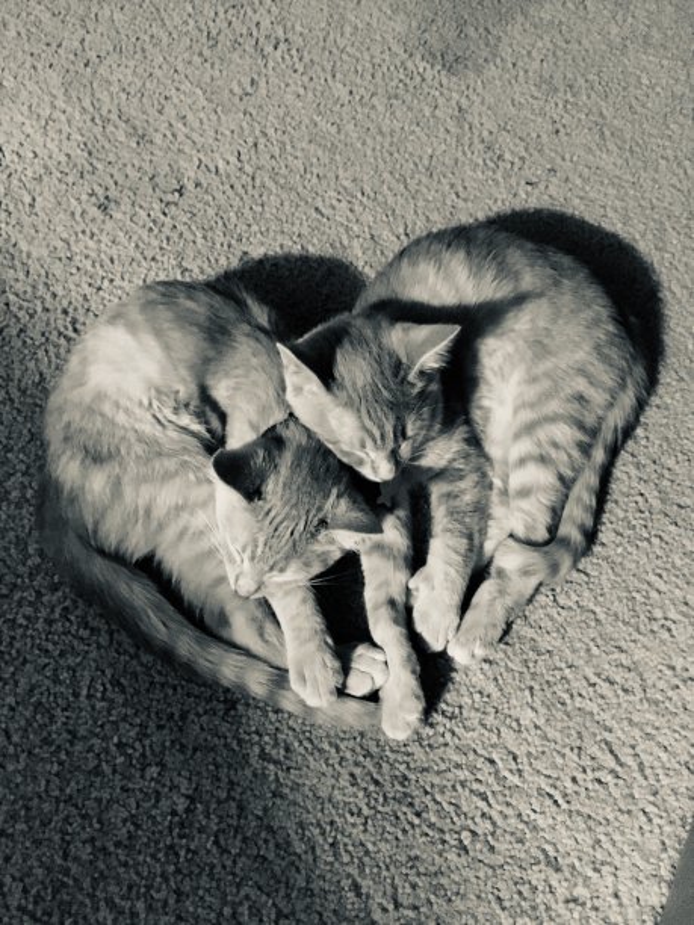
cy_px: 462
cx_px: 347
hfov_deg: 48.2
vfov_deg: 61.7
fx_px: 775
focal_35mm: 29
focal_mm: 4.15
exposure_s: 1/15
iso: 800
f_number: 2.2
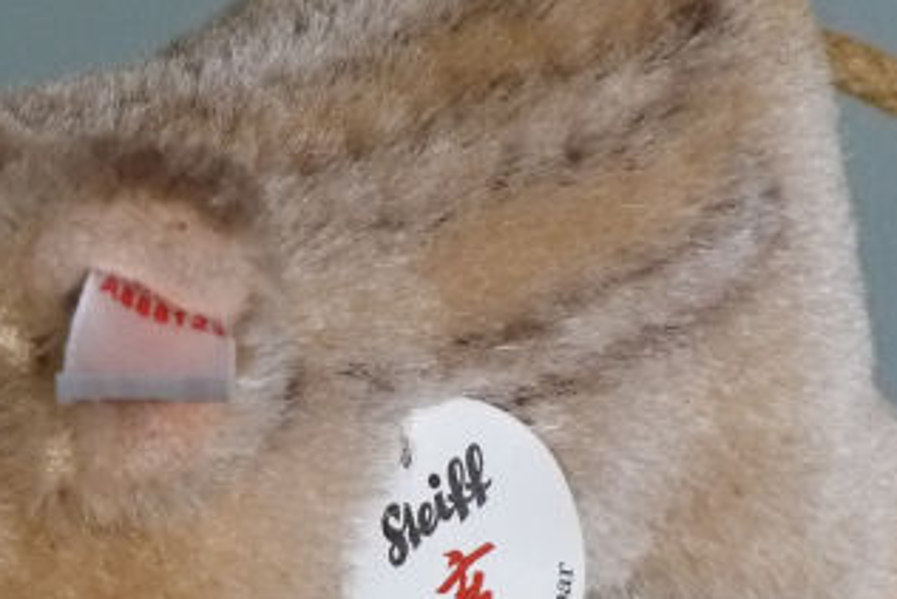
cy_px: 494
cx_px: 281
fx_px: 17524
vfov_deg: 2.0
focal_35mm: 703
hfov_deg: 2.9
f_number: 4.8
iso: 400
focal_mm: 45.7
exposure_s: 1/60
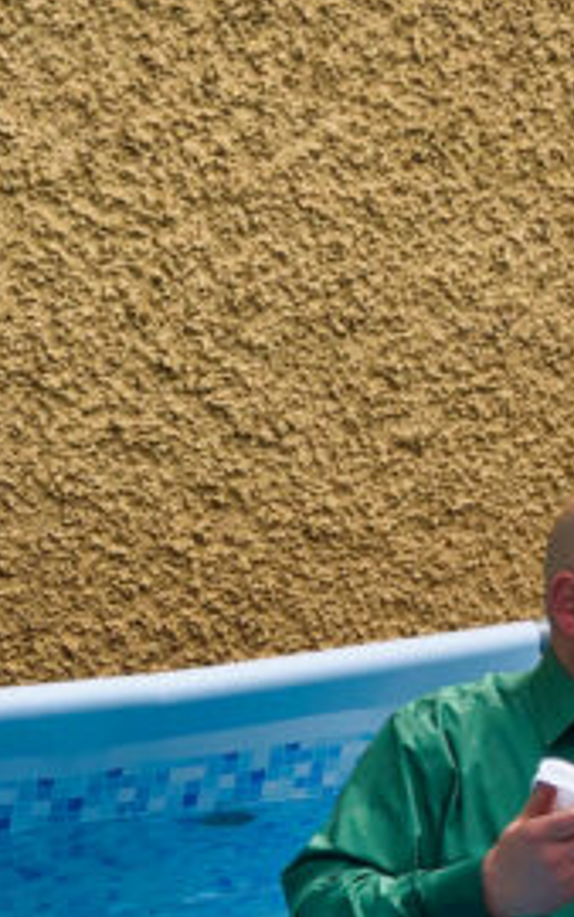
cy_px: 999
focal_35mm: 88
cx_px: 285
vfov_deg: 22.3
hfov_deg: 14.9
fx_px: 2200
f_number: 1.8
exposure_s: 1/1499
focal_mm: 3.99
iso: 20
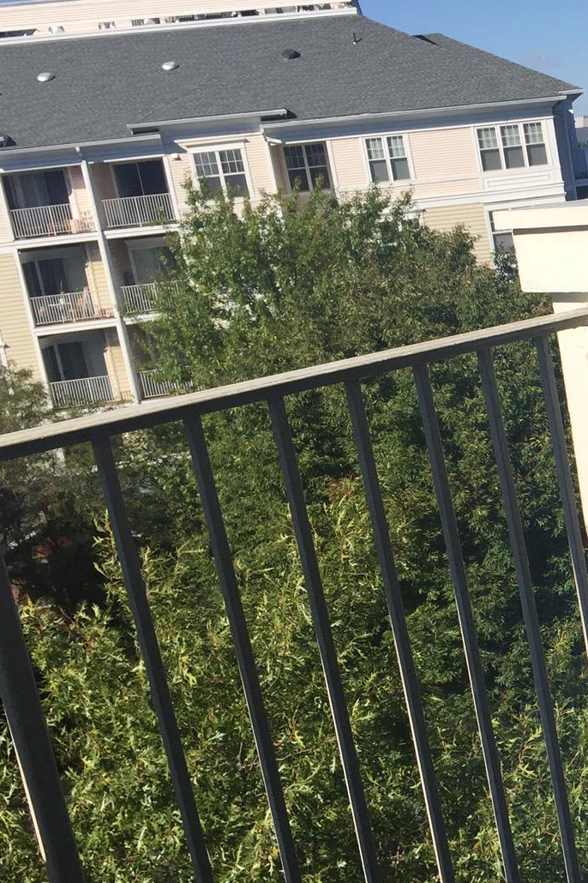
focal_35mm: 60
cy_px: 519
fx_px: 1471
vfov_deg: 33.3
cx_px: 841
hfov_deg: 20.0
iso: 32
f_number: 2.2
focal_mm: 4.15
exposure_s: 1/2475
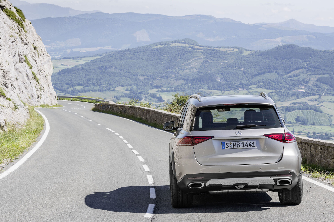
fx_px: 1039
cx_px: 167
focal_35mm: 112
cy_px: 111
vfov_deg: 12.2
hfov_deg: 18.3
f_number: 16
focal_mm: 112
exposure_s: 1/60
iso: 100
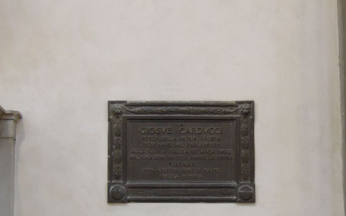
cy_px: 170
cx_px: 181
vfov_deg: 14.9
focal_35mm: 87
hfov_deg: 23.8
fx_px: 820
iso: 800
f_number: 4.2
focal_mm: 11.1
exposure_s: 1/8
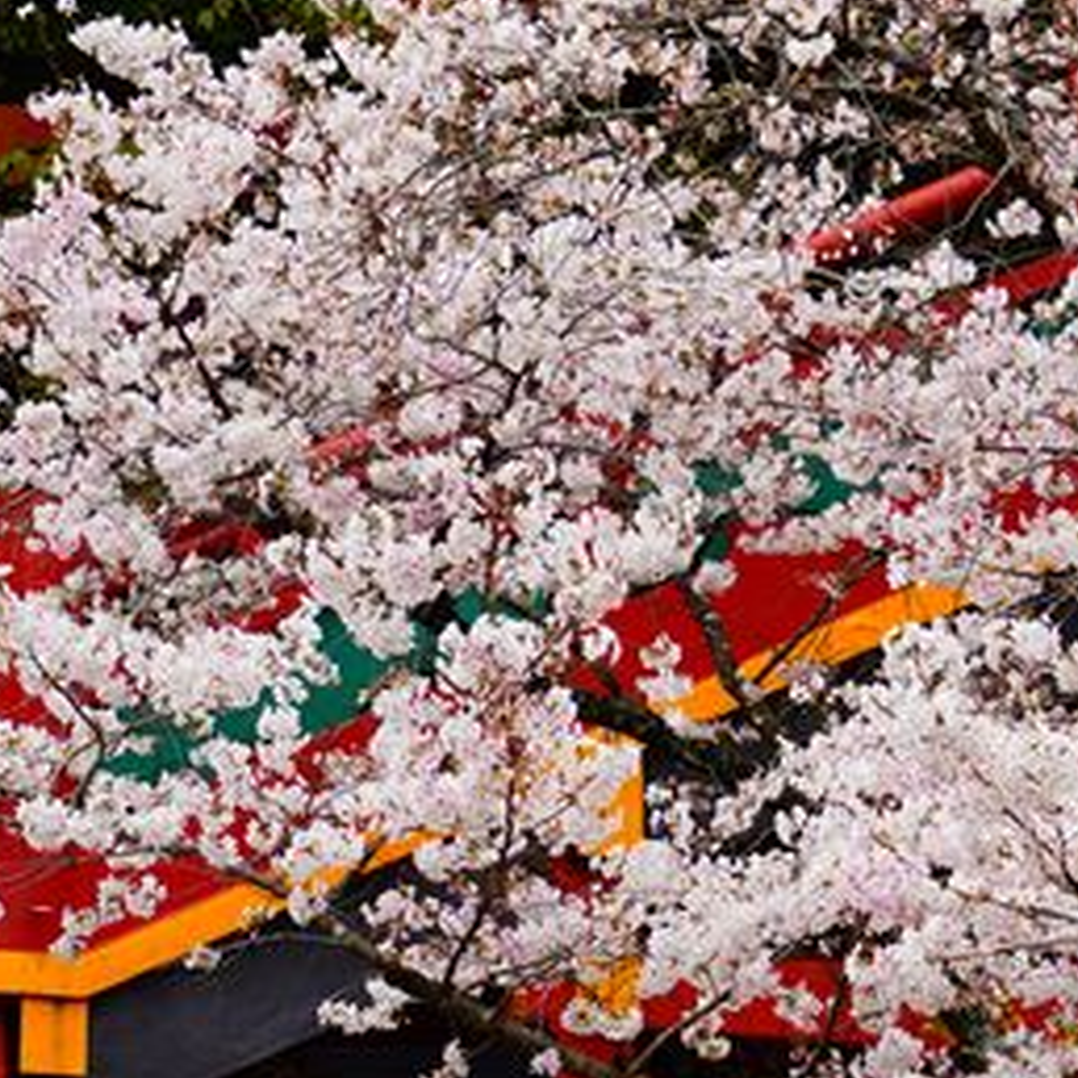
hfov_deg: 5.9
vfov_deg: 5.9
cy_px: 533
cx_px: 1145
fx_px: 10394
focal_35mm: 295
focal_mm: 112
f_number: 8
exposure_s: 1/200
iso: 125
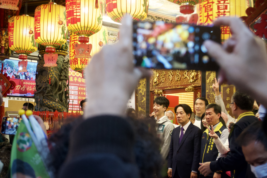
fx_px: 423
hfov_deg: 35.1
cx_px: 134
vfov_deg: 23.8
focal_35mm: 57
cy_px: 89
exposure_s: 1/100
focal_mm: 38
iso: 3200
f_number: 5
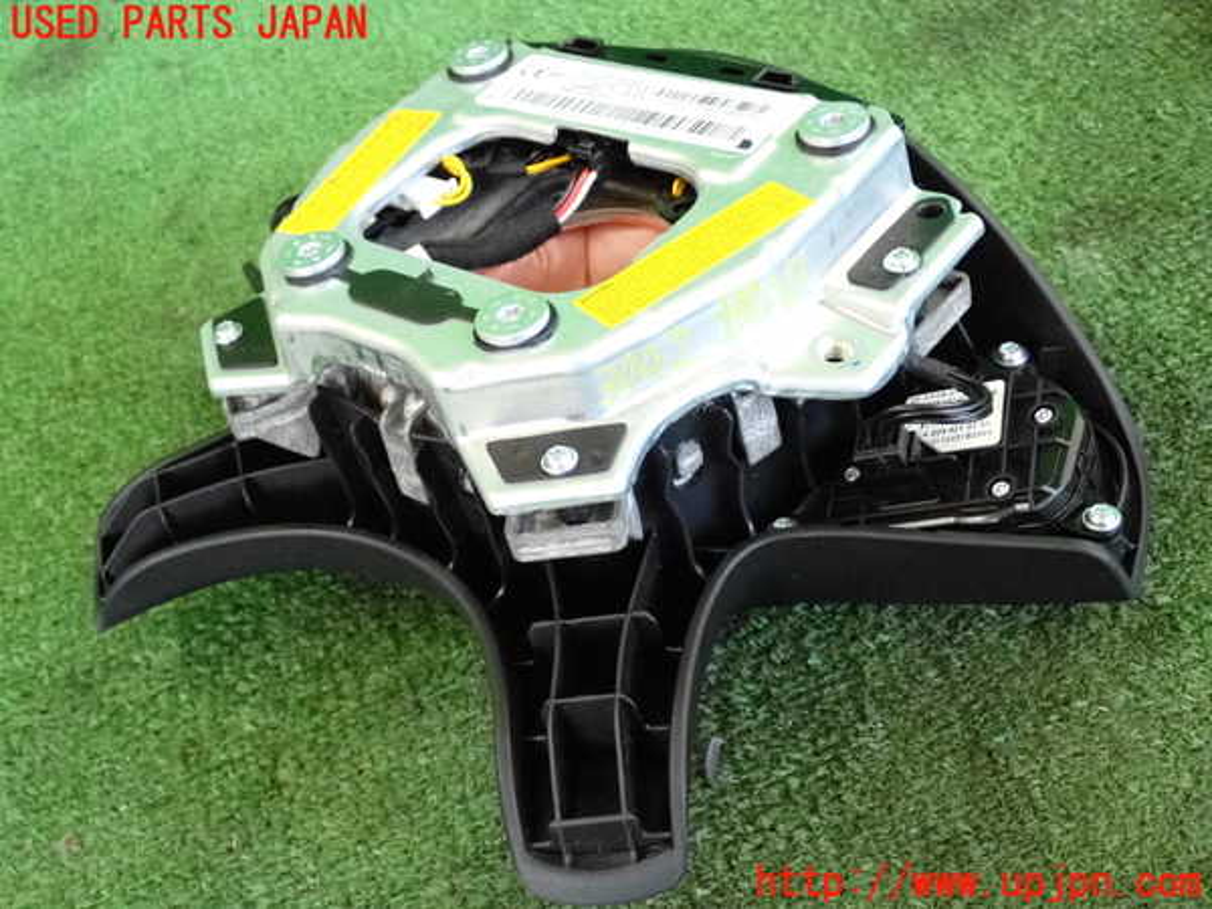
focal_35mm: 47
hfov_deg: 40.4
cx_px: 606
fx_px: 1646
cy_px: 454
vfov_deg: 30.9
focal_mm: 8.4
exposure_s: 1/125
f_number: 3.1
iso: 2000
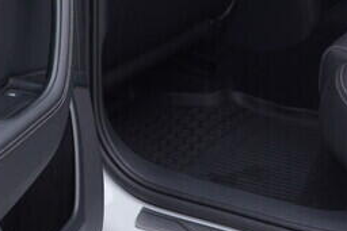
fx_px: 1389
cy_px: -101
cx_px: 199
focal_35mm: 144
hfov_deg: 14.2
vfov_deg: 9.3
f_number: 3.2
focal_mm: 24
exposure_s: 1/50
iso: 125
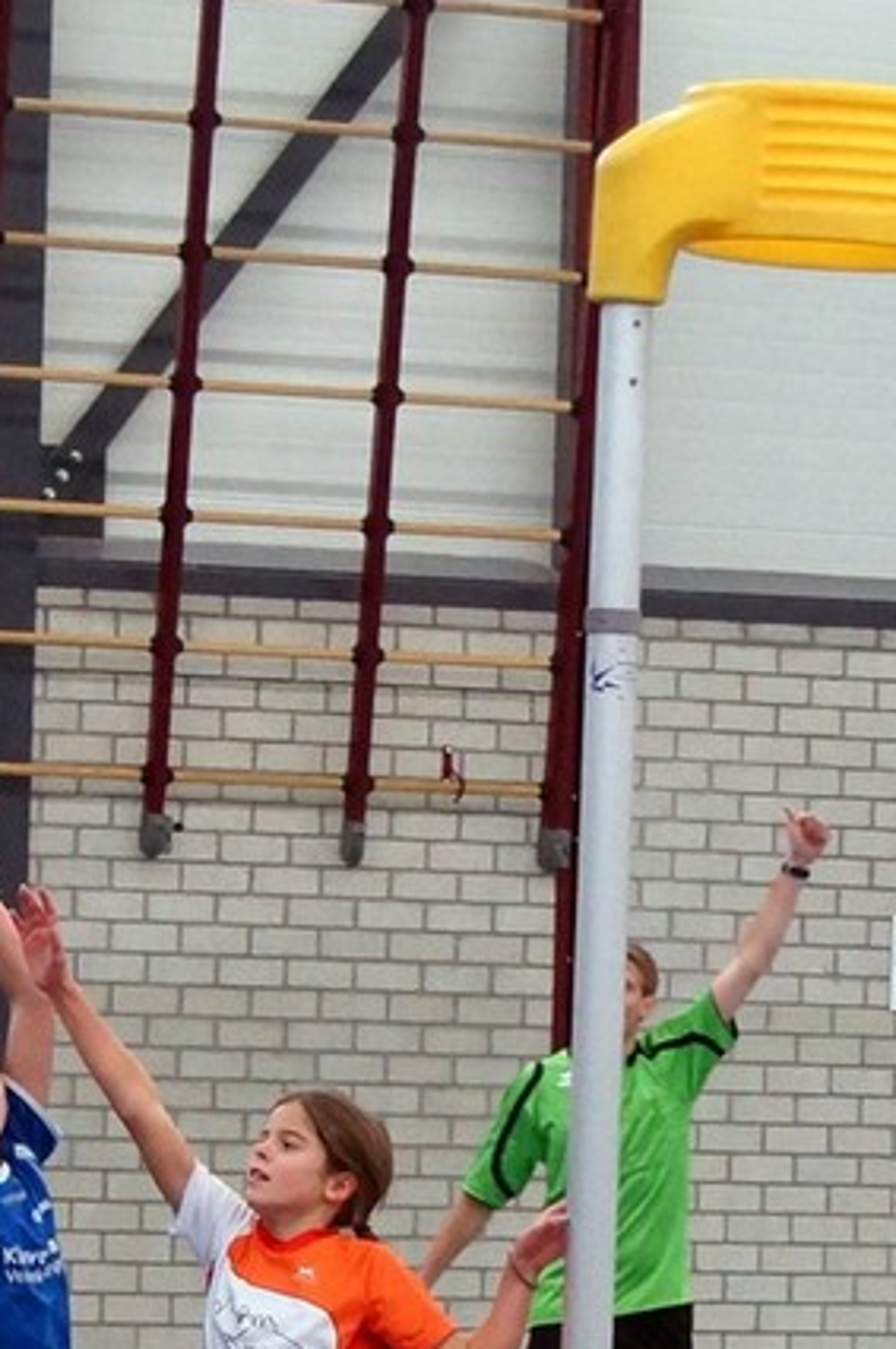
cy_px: 1206
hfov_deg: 13.3
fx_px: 3780
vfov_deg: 19.9
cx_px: -2
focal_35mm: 101
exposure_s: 1/160
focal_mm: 28
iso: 1250
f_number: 4.5
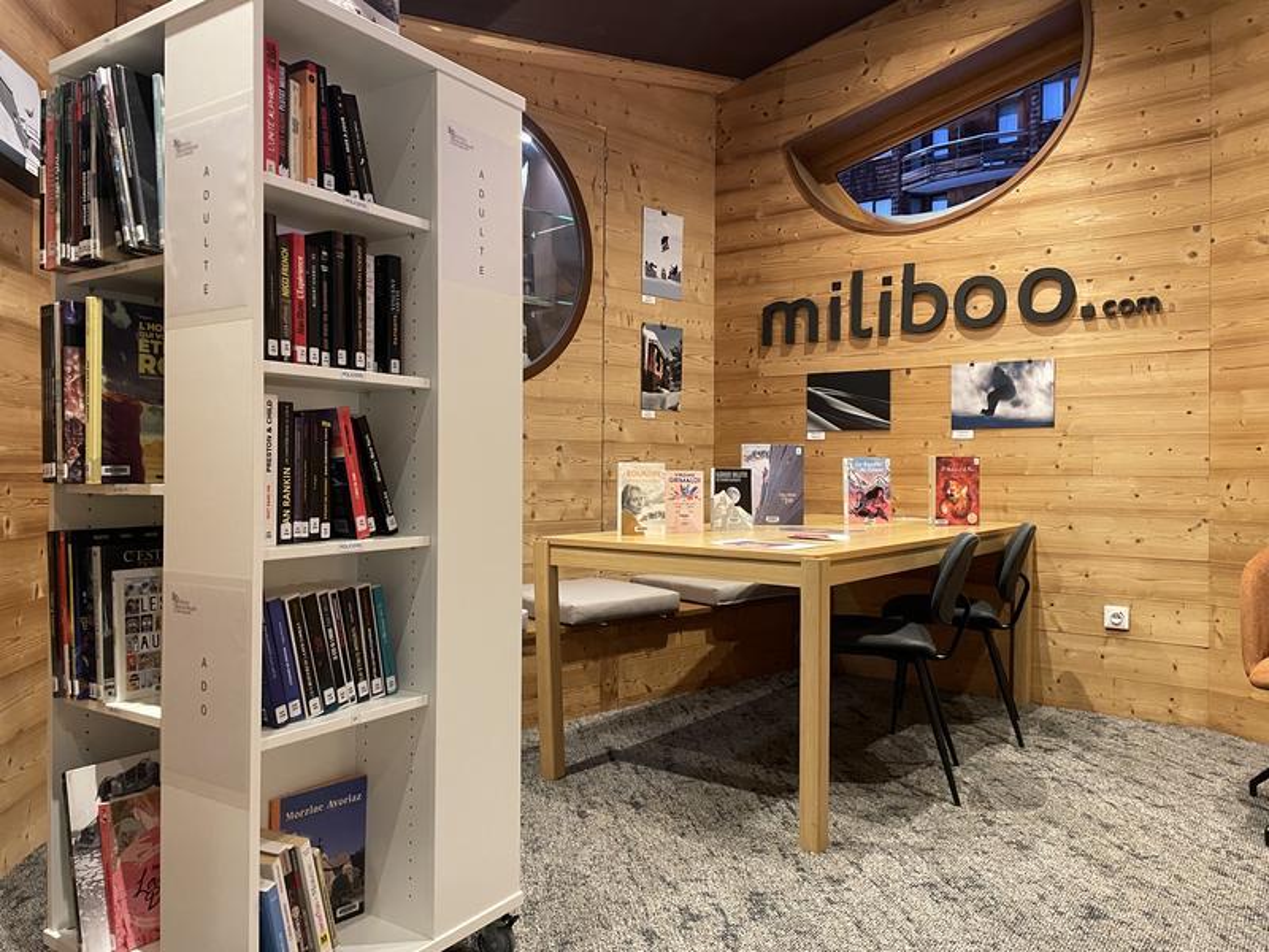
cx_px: 634
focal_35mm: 26
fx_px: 953
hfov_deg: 67.3
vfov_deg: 53.1
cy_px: 476
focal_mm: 4.2
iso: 400
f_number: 1.6
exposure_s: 1/33
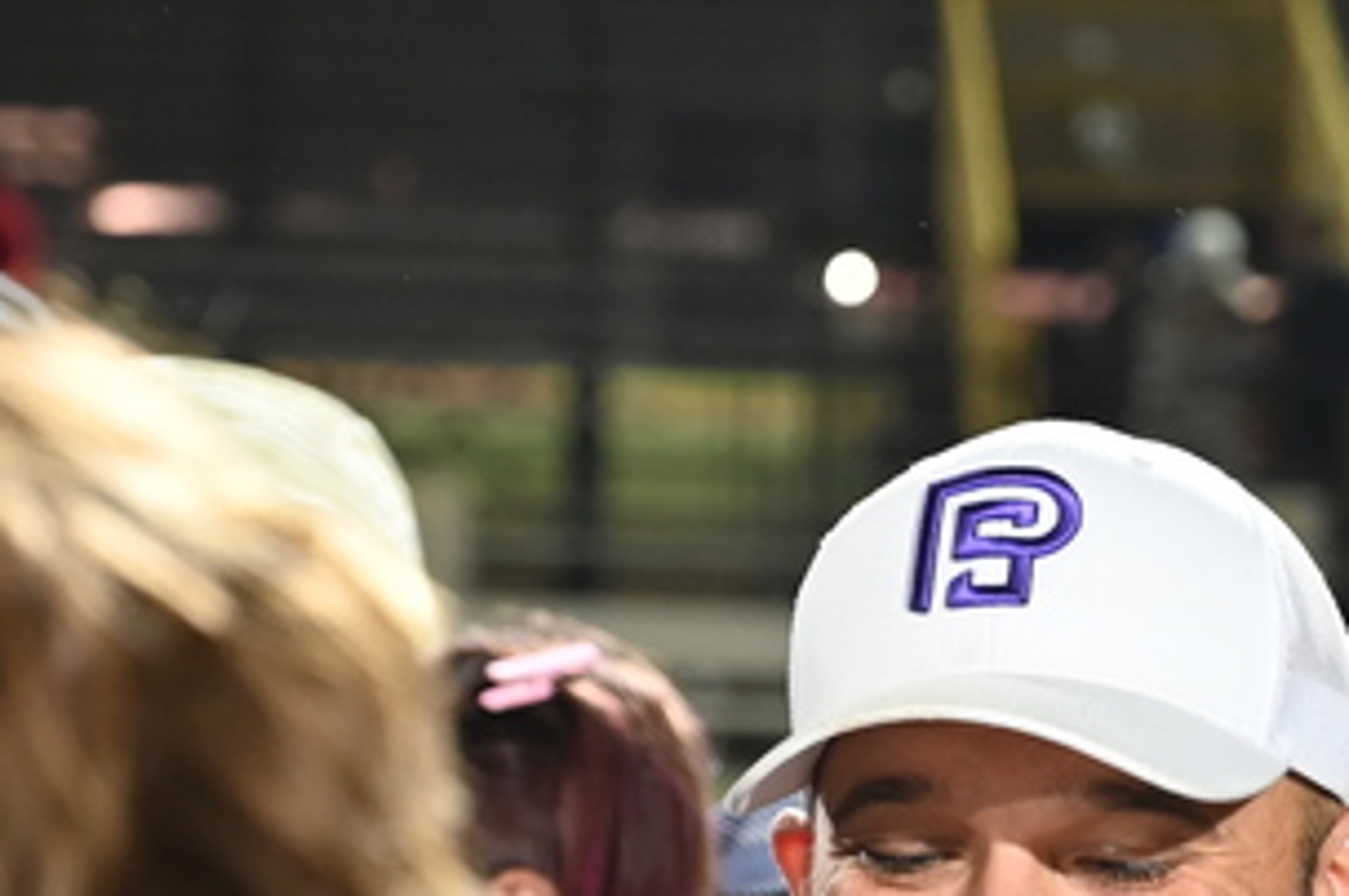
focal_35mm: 219
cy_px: 725
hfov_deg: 9.4
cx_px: 808
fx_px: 8197
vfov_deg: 6.3
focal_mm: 65
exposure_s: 1/125
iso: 2000
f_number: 4
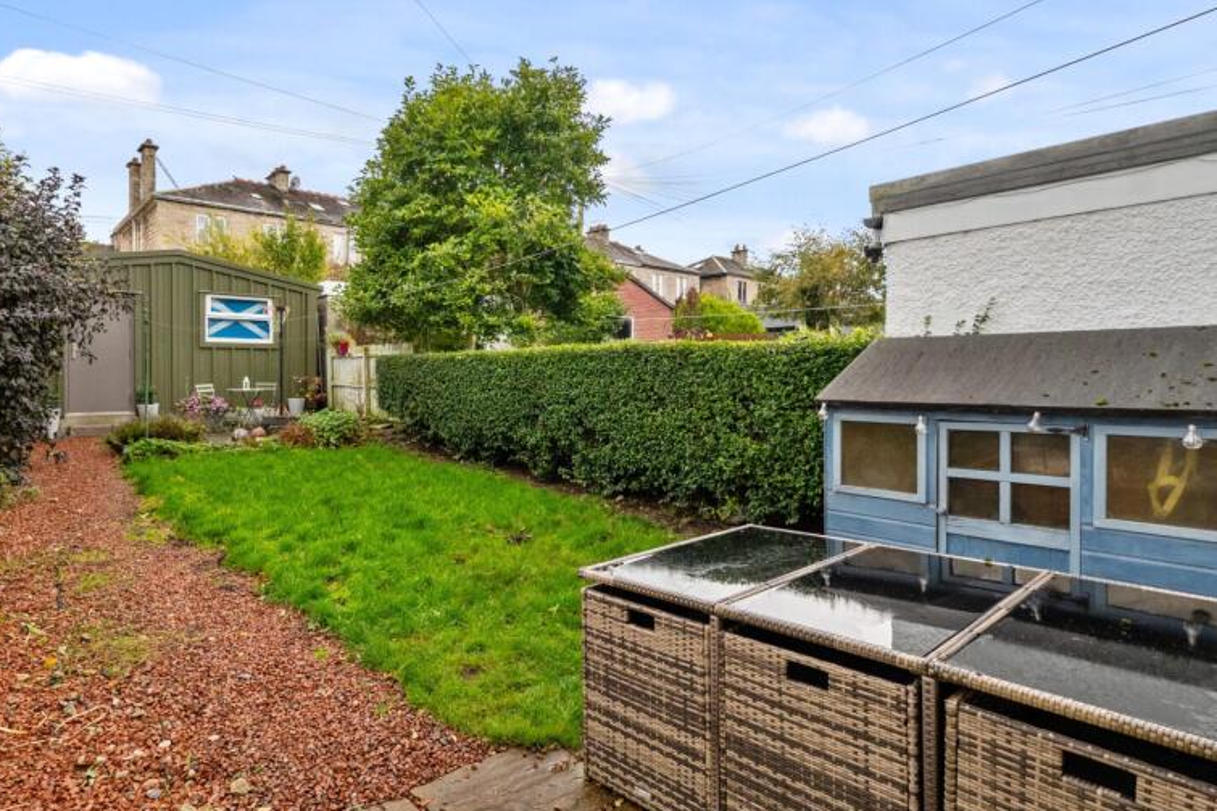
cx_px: 521
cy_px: 394
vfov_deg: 64.5
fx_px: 642
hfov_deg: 86.4
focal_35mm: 19
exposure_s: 1/80
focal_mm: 14
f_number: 8
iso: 640
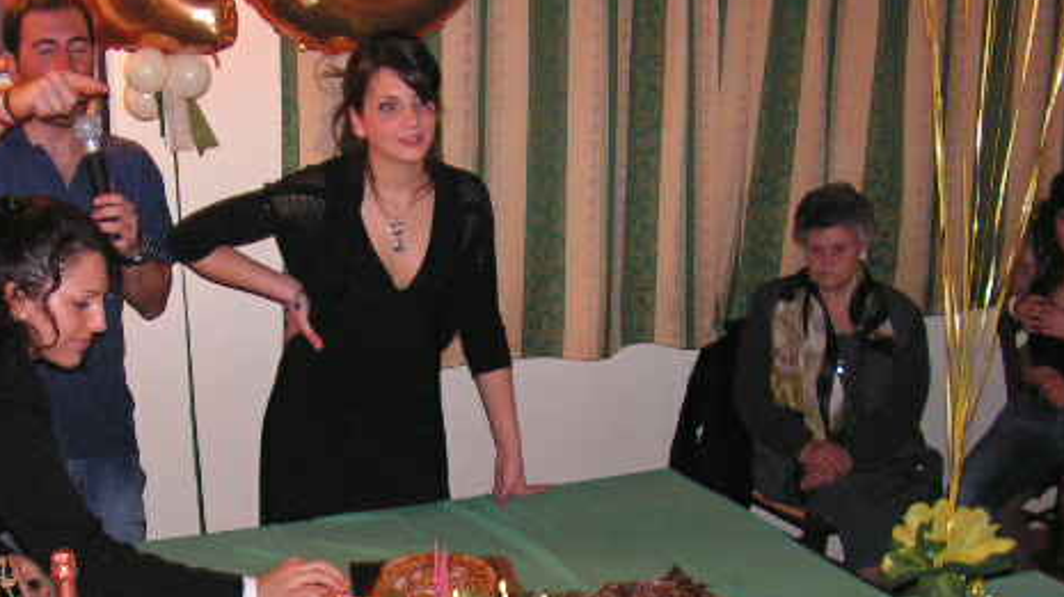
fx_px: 1523
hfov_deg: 38.2
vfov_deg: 21.7
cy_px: 531
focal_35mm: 54
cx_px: 380
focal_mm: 6
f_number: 3.2
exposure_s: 1/40
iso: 200
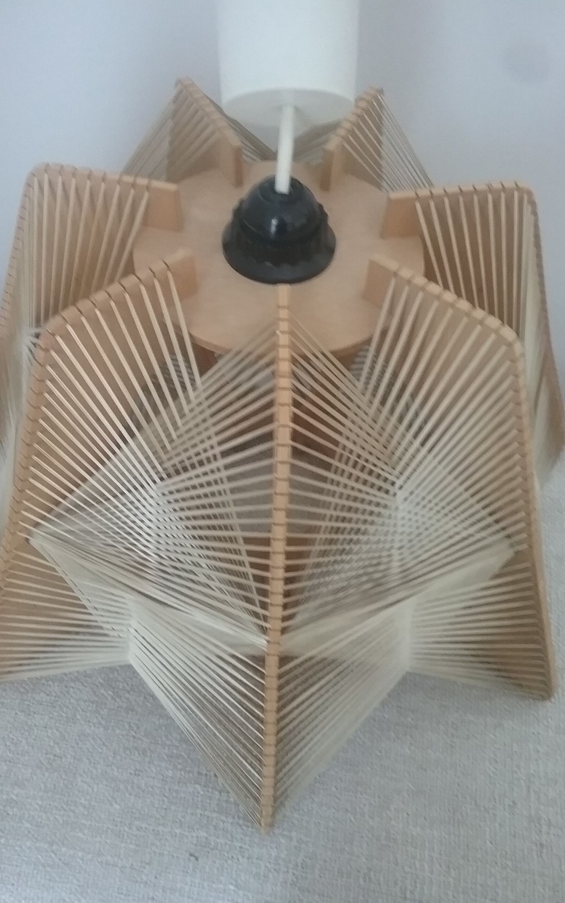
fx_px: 813
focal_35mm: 33
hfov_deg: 38.3
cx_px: 280
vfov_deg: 58.1
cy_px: 453
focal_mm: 3.3
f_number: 2.2
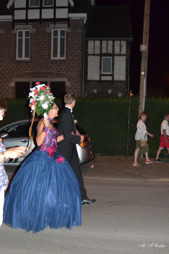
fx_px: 296
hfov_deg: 31.9
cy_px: 127
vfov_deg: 46.4
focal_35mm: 42
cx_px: 84
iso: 3200
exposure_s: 1/60
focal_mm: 28
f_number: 4
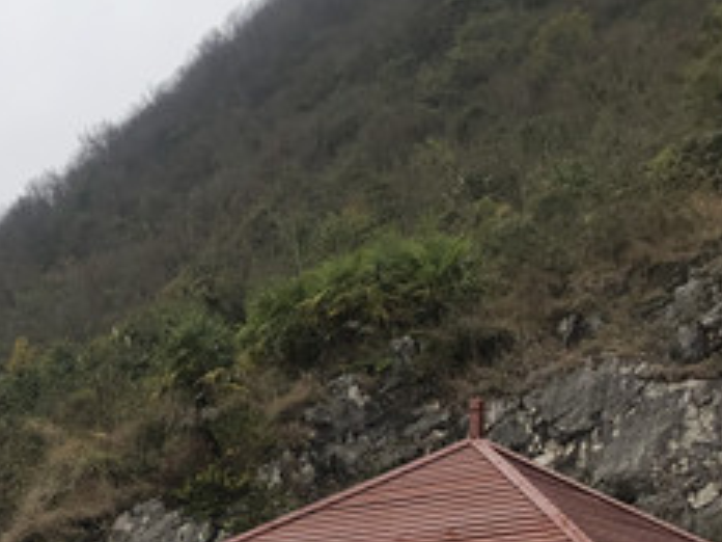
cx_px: -9
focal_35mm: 87
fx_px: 1815
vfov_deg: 16.2
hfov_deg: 21.7
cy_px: 682
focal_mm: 3.99
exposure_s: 1/533
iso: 20
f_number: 1.8
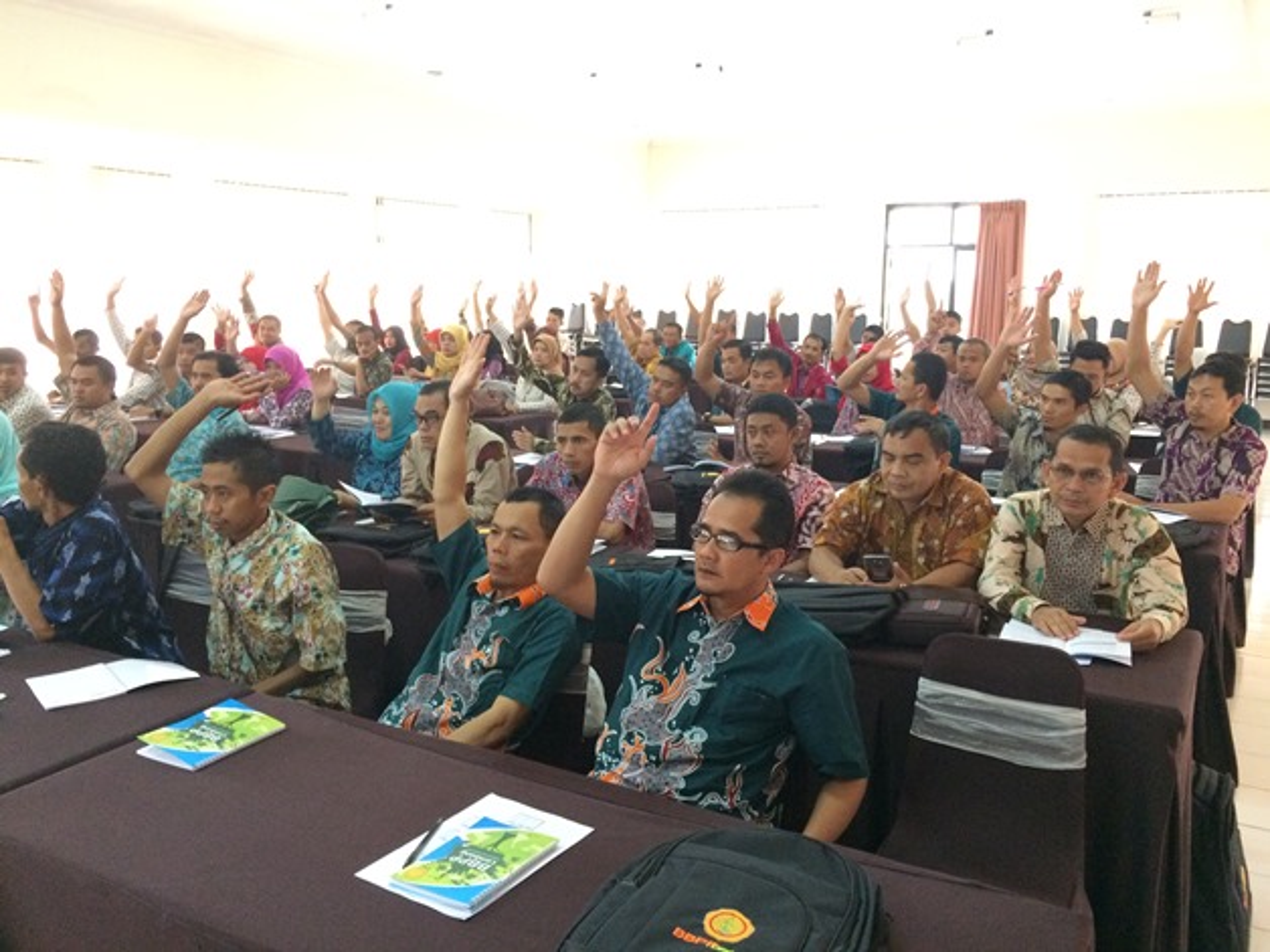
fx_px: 1064
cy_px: 476
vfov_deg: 48.2
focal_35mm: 29
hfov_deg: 61.7
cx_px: 635
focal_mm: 4.15
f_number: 2.2
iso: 320
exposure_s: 1/25
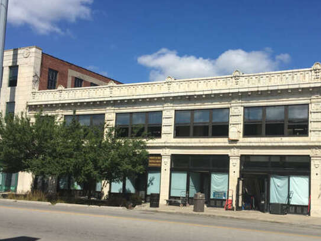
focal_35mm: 43
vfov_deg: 33.5
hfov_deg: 43.4
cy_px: 140
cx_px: 208
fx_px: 399
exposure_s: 1/2564
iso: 25
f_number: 2.2
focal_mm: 4.15
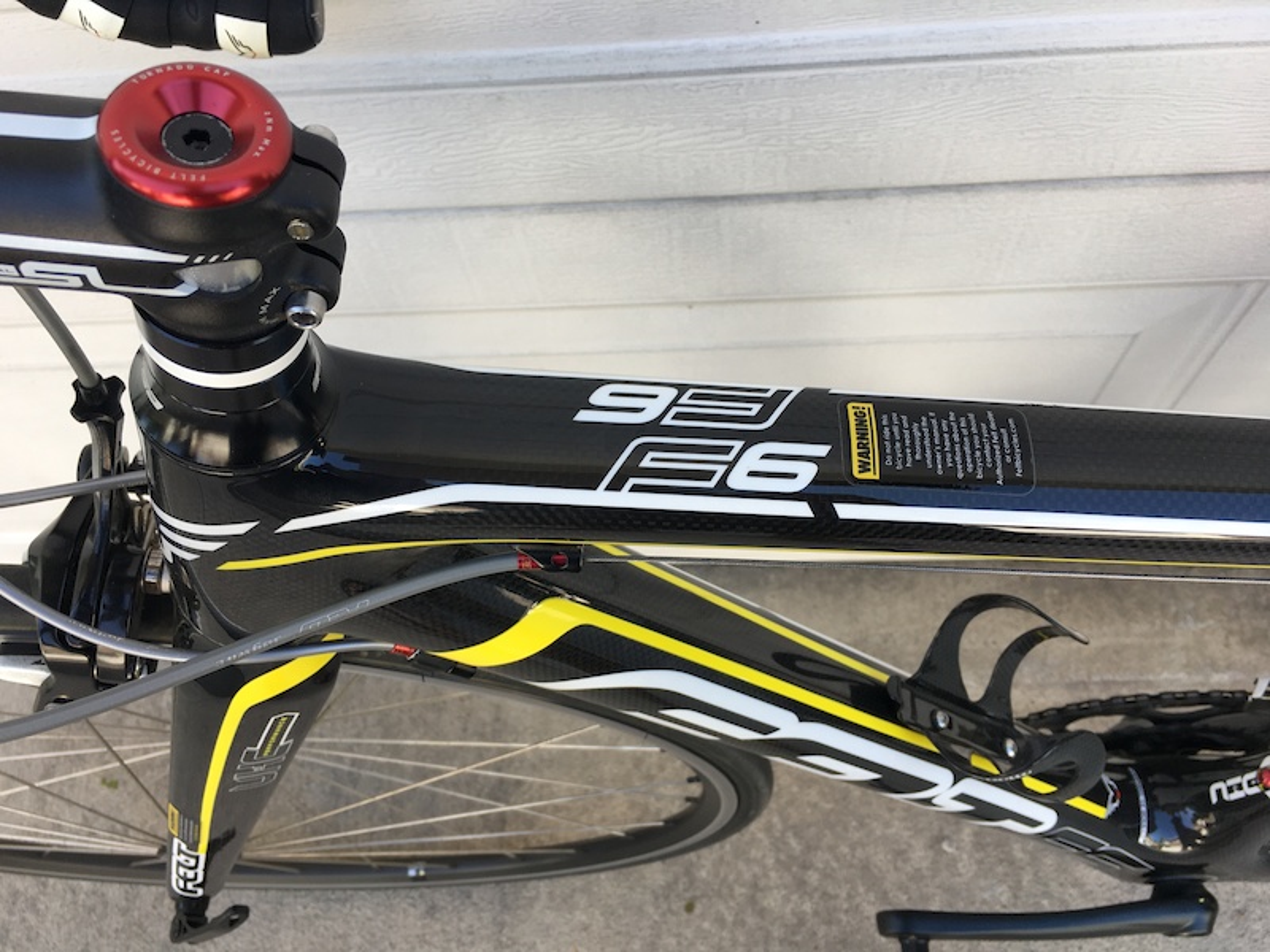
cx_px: 635
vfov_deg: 48.2
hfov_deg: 61.7
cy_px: 476
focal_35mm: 29
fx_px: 1064
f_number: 2.2
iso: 25
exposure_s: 1/120
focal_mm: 4.15
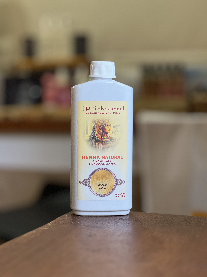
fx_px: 614
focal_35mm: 77
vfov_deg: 25.3
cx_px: 104
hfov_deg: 19.1
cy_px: 138
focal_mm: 9
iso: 250
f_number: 2.8
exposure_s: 1/72
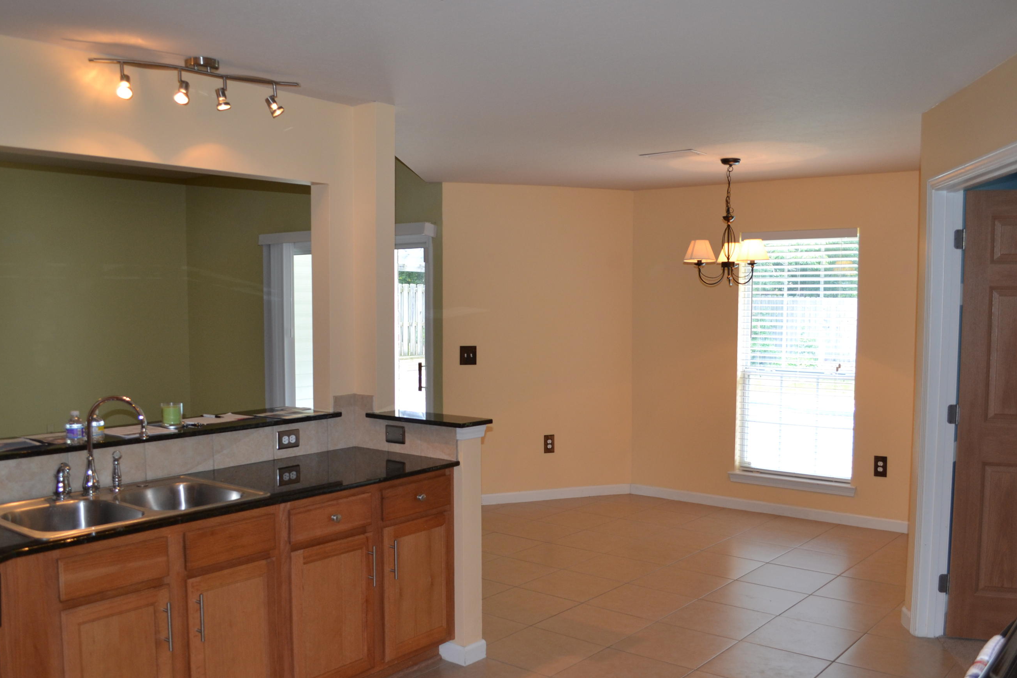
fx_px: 876
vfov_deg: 42.3
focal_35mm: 31
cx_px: 506
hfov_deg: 60.3
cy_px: 367
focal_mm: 18
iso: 400
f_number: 4
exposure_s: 1/60
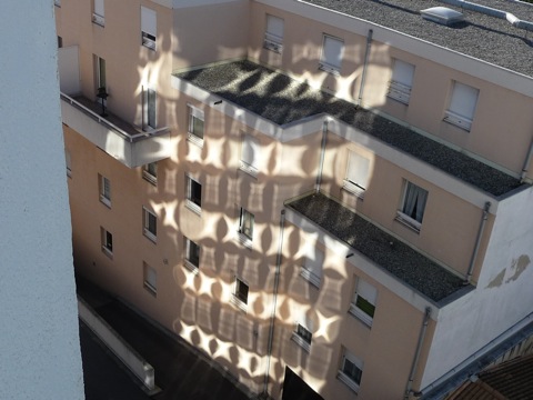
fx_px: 647
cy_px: 200
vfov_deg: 34.3
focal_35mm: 42
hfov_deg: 44.8
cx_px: 266
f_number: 3.3
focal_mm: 4.7
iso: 100
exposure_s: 1/1000
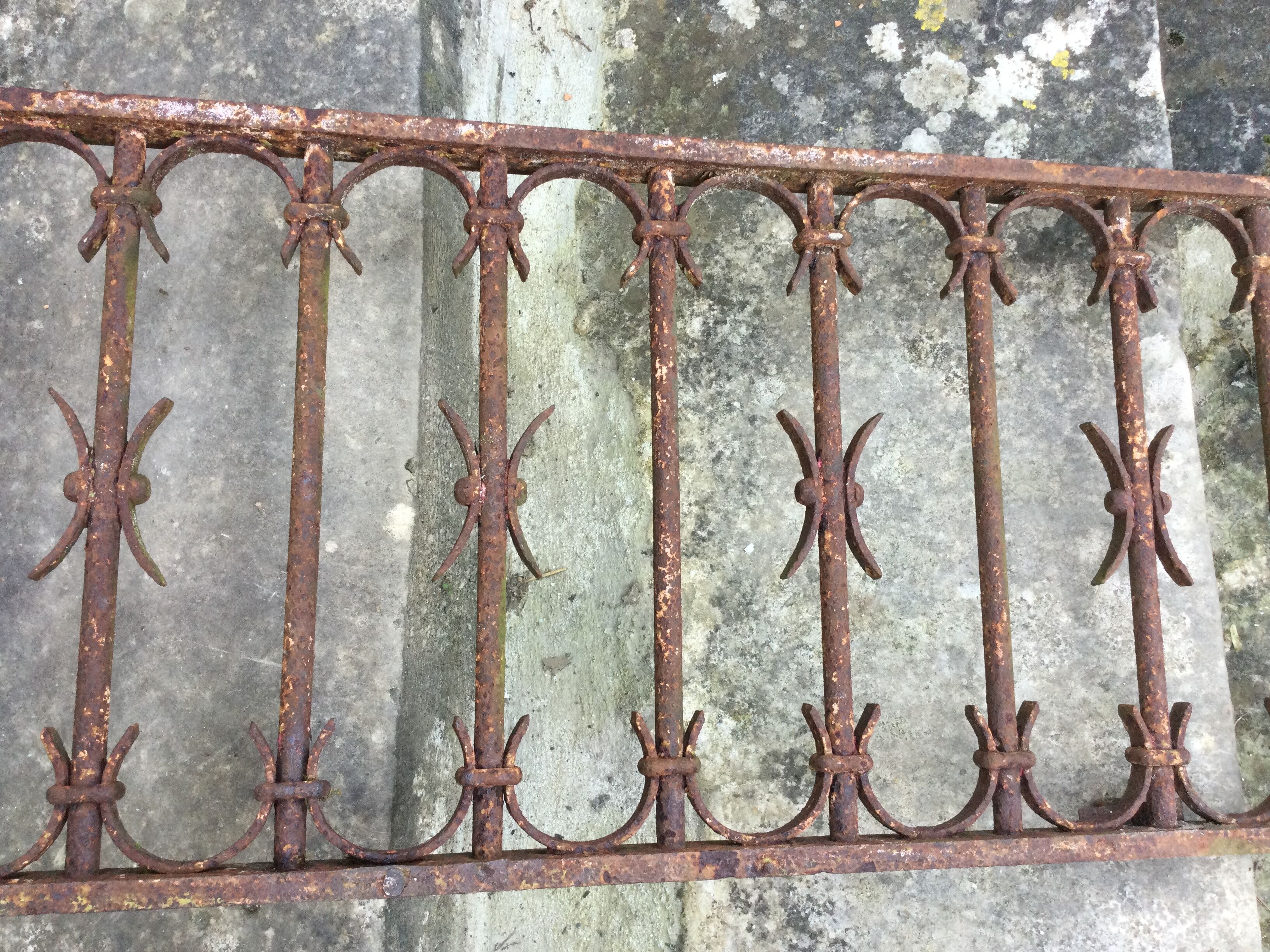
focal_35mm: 31
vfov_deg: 45.4
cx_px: 635
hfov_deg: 58.4
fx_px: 1137
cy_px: 476
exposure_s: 1/33
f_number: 2.4
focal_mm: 3.3
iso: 25
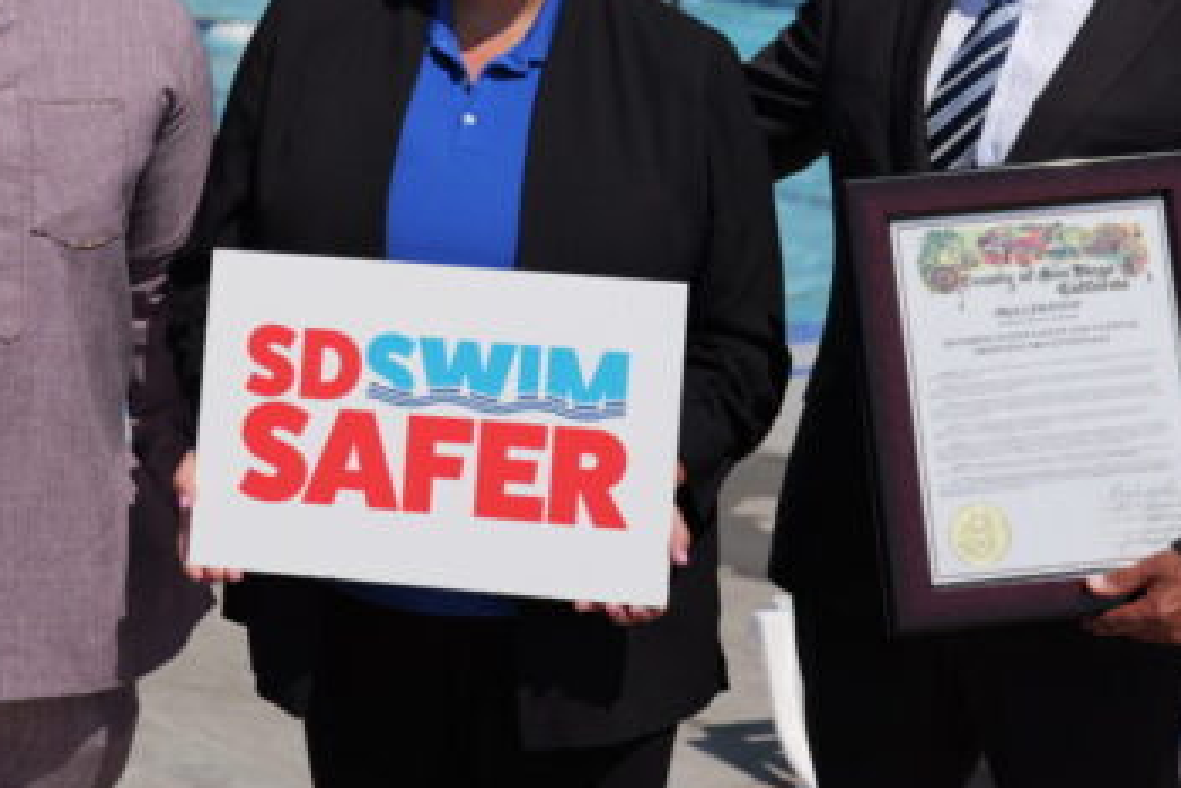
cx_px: 298
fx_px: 3807
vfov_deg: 11.7
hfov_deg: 17.5
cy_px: 68
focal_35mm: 116
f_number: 4
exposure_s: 1/1600
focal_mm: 50
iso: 100
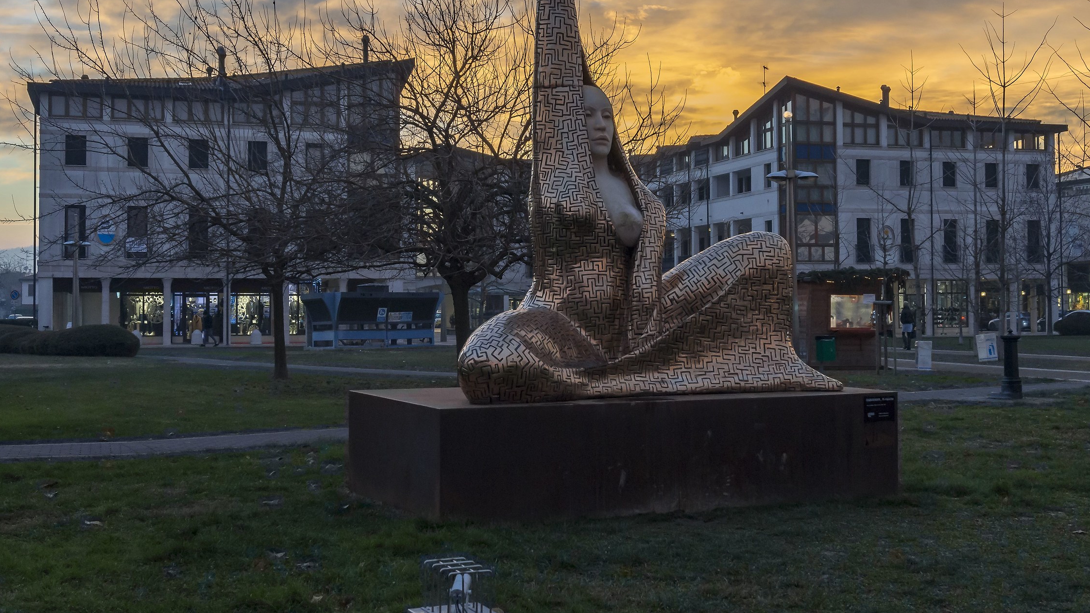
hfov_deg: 43.7
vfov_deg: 25.4
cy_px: 258
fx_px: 1358
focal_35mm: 47
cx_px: 565
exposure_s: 1/60
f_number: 8
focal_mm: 28
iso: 1000
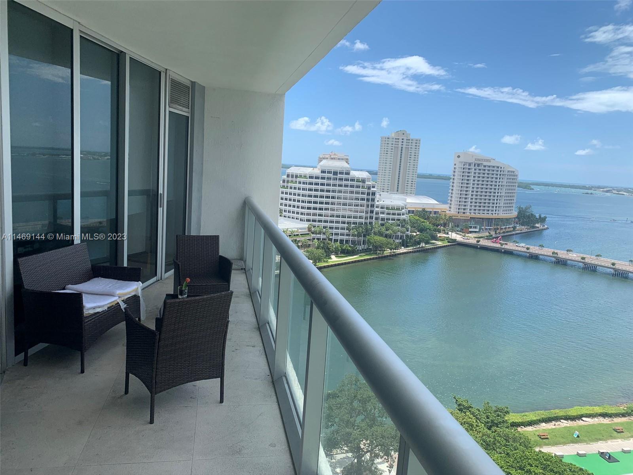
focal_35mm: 26
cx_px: 316
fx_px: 475
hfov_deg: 67.3
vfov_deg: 53.1
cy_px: 238
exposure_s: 1/1748
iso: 25
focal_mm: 4.25
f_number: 1.8
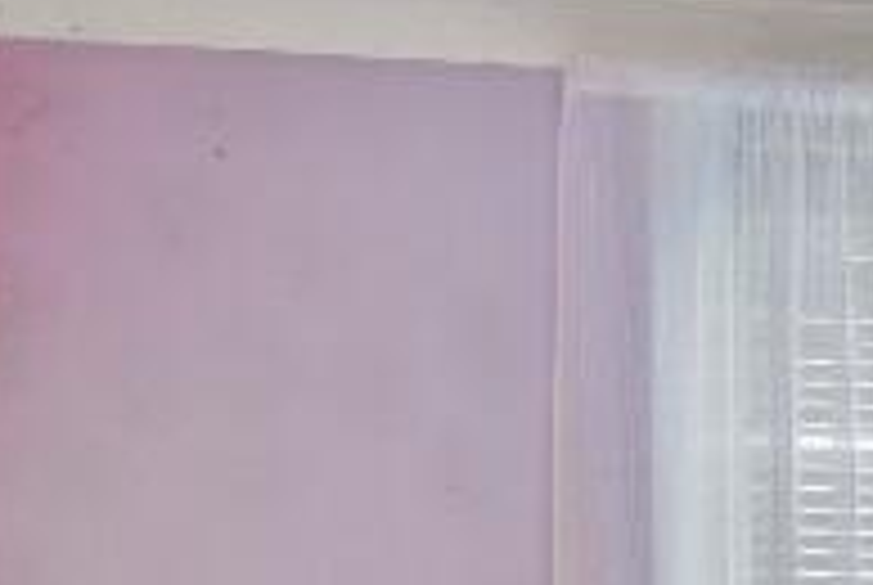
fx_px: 1919
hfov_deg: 24.3
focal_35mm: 79
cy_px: 907
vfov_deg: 15.8
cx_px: 914
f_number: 4.5
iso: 100
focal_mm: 10
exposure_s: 2
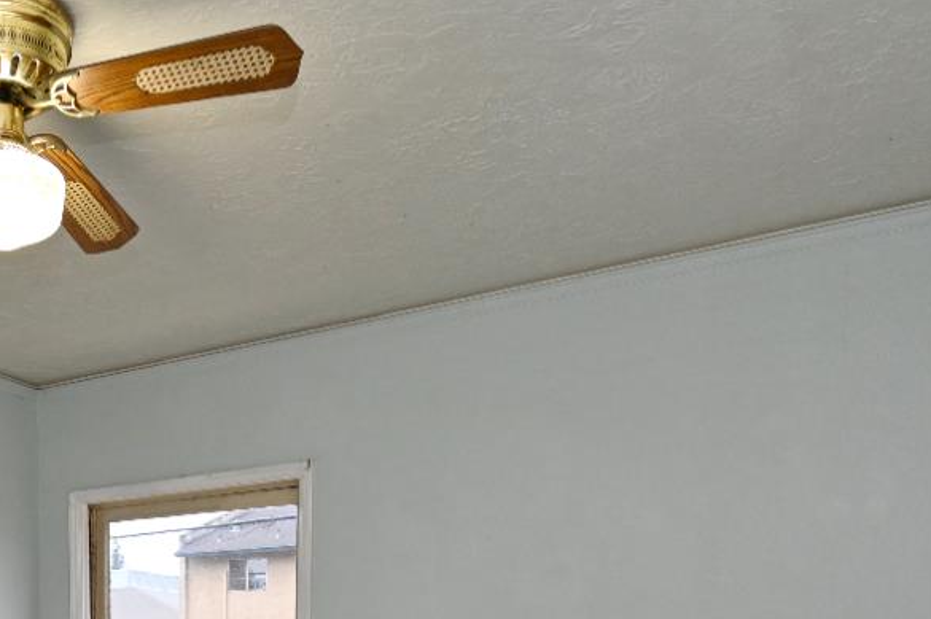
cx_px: 72
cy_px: 765
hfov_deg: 42.9
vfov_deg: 28.0
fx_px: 1059
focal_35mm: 41
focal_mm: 16
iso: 400
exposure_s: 1/60
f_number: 4
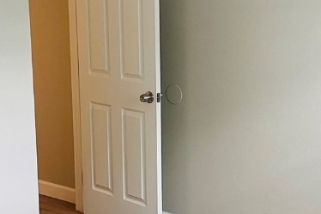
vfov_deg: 18.4
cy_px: 118
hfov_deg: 27.3
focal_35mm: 74
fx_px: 660
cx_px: 194
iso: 80
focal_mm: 4.2
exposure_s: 1/60
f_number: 1.6
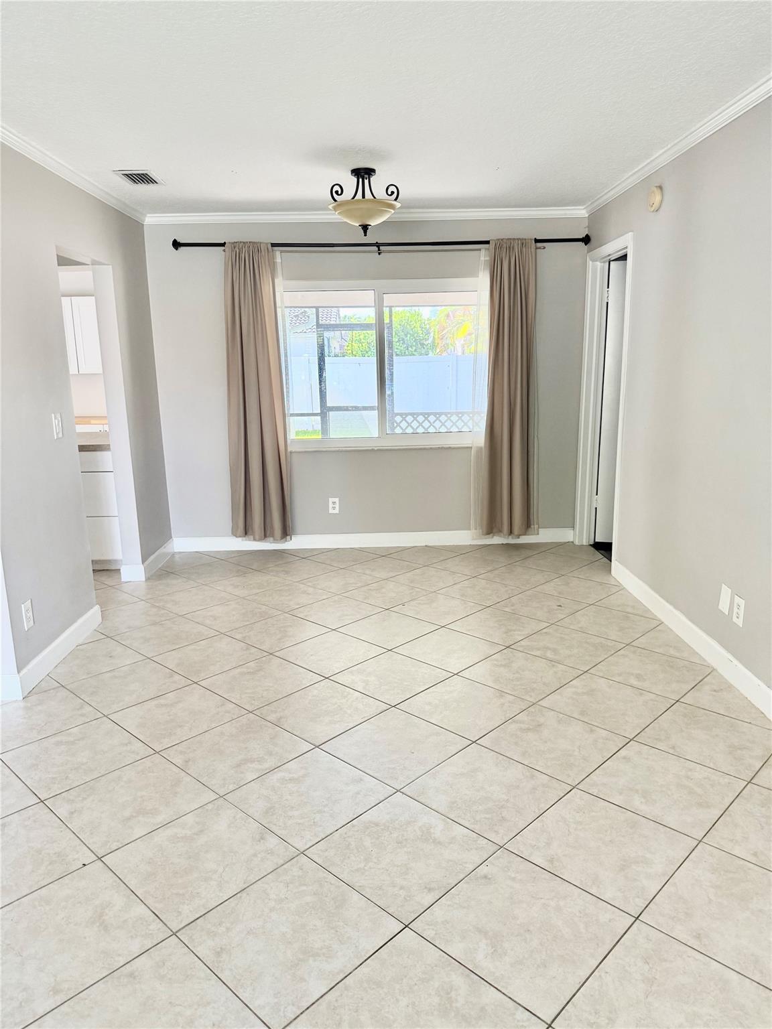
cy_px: 514
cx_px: 386
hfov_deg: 56.8
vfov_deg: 71.6
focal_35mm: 24
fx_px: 714
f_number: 1.78
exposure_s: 1/104
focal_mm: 6.76
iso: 200
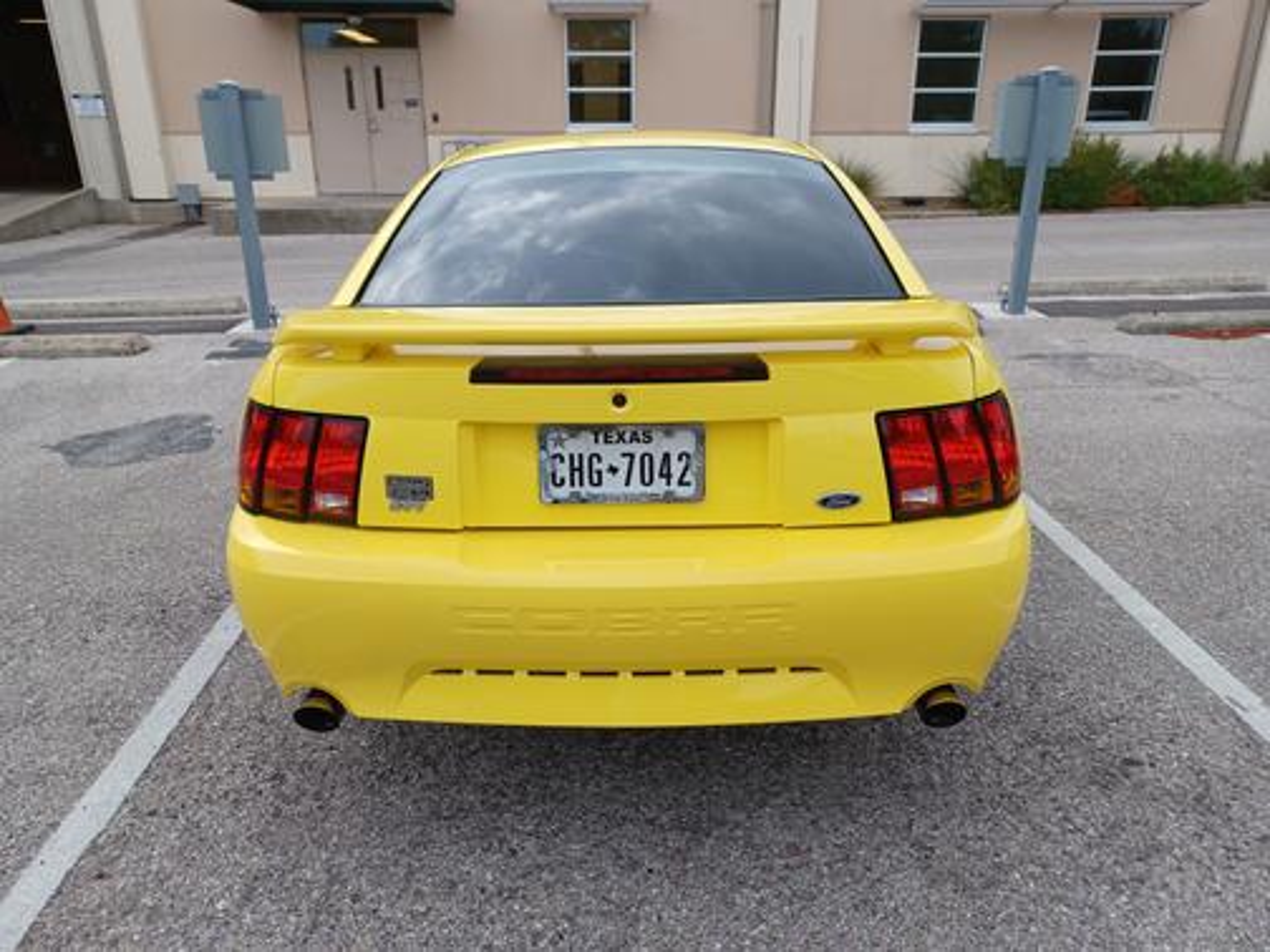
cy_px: 476
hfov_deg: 69.4
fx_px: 917
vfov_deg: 54.9
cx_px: 635
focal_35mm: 25
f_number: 1.8
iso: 50
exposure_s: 1/100
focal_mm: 4.6
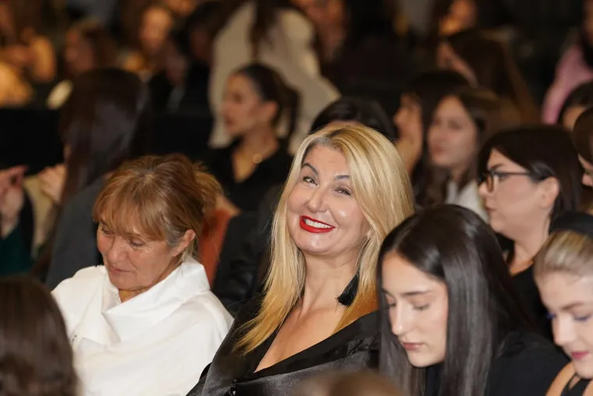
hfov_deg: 10.5
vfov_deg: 7.0
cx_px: 296
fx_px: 3231
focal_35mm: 196
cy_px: 198
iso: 2000
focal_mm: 131
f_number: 2.8
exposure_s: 1/250
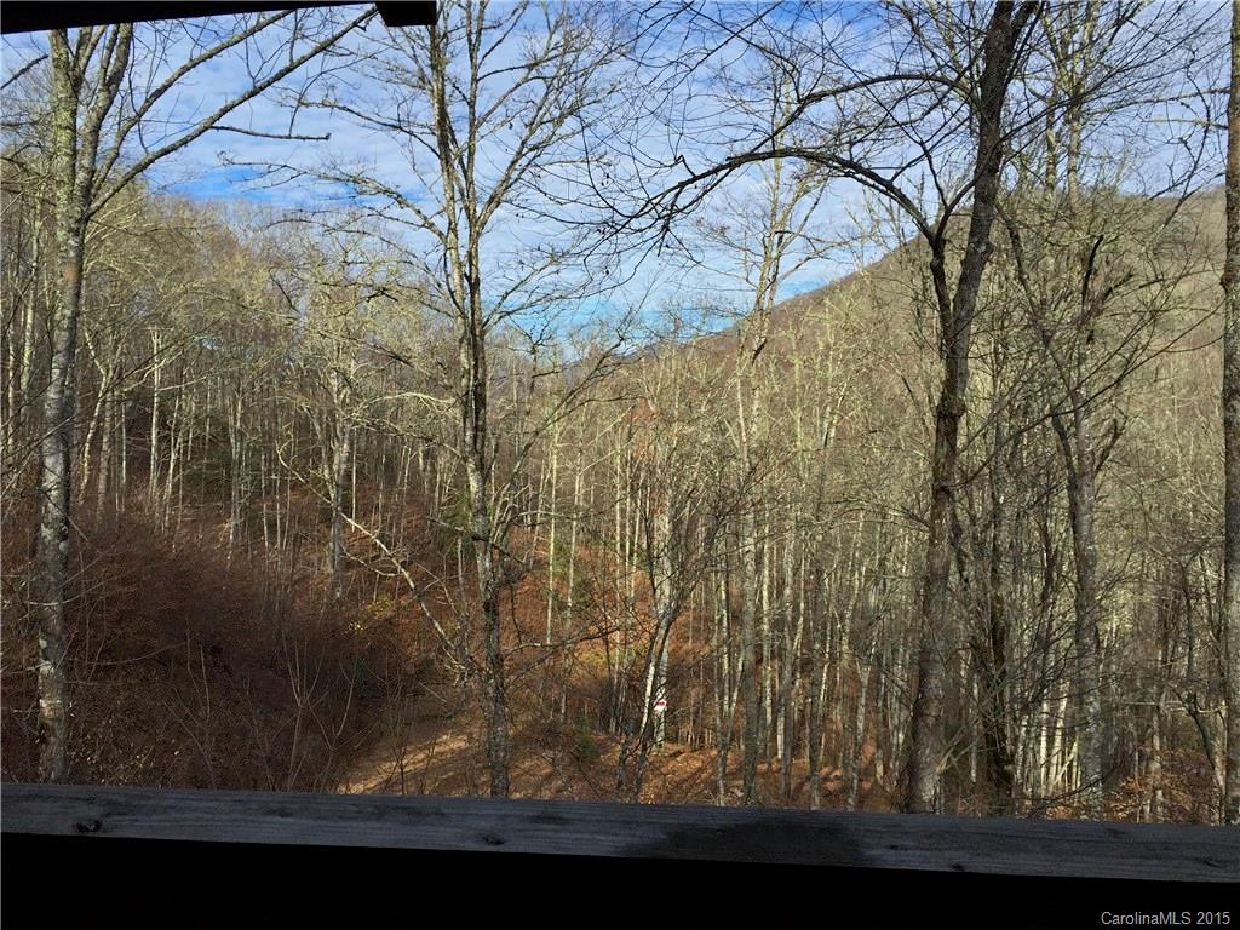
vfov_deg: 48.2
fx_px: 1039
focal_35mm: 29
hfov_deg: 61.7
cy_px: 465
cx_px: 620
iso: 32
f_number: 2.2
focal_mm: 4.15
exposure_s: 1/1582
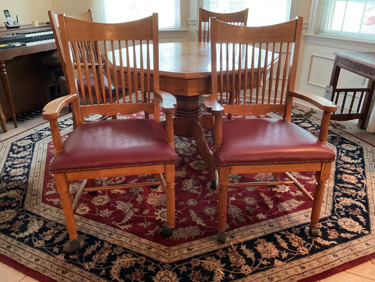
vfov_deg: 48.2
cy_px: 141
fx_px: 314
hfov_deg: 61.7
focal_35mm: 29
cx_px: 188
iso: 400
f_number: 1.8
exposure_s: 1/30
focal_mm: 3
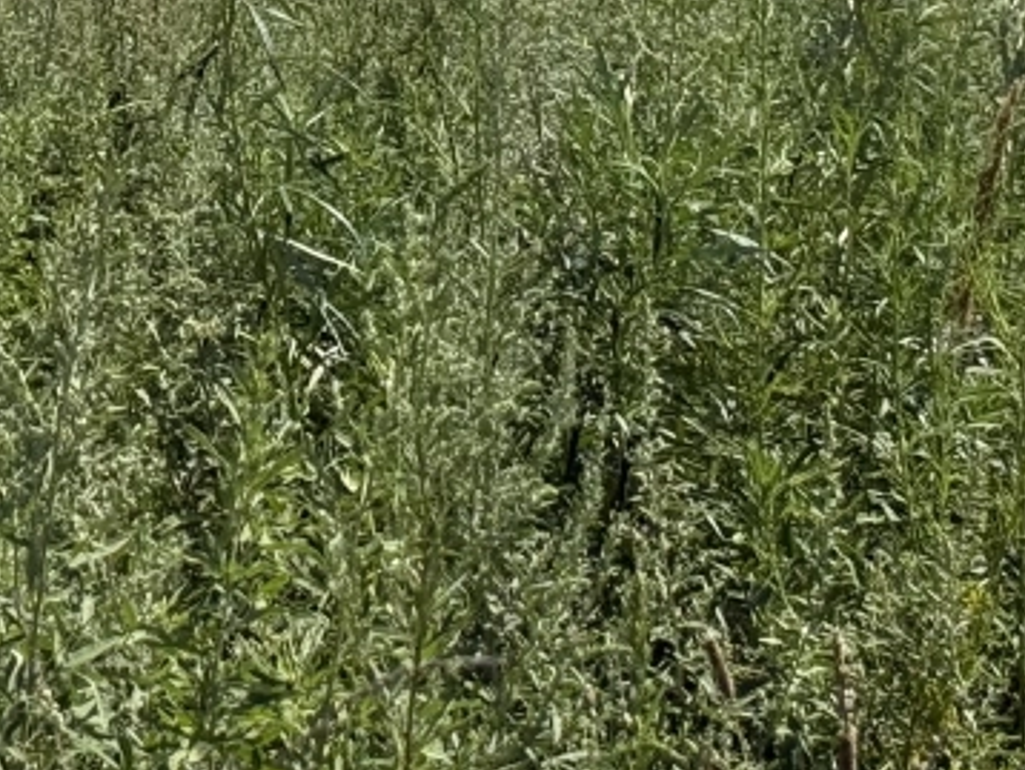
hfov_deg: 11.7
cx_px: 135
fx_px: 4978
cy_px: -259
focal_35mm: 168
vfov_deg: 8.7
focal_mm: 6.76
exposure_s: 1/8772
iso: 64
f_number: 1.78
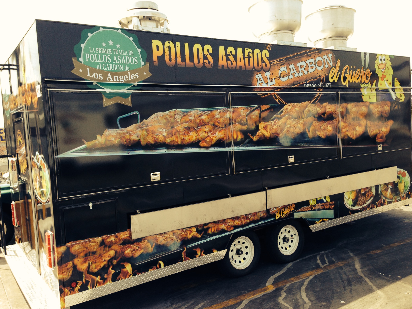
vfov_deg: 42.9
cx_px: 206
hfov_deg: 55.4
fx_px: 393
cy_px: 154
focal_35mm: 33
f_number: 2.4
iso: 50
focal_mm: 4.12
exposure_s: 1/602
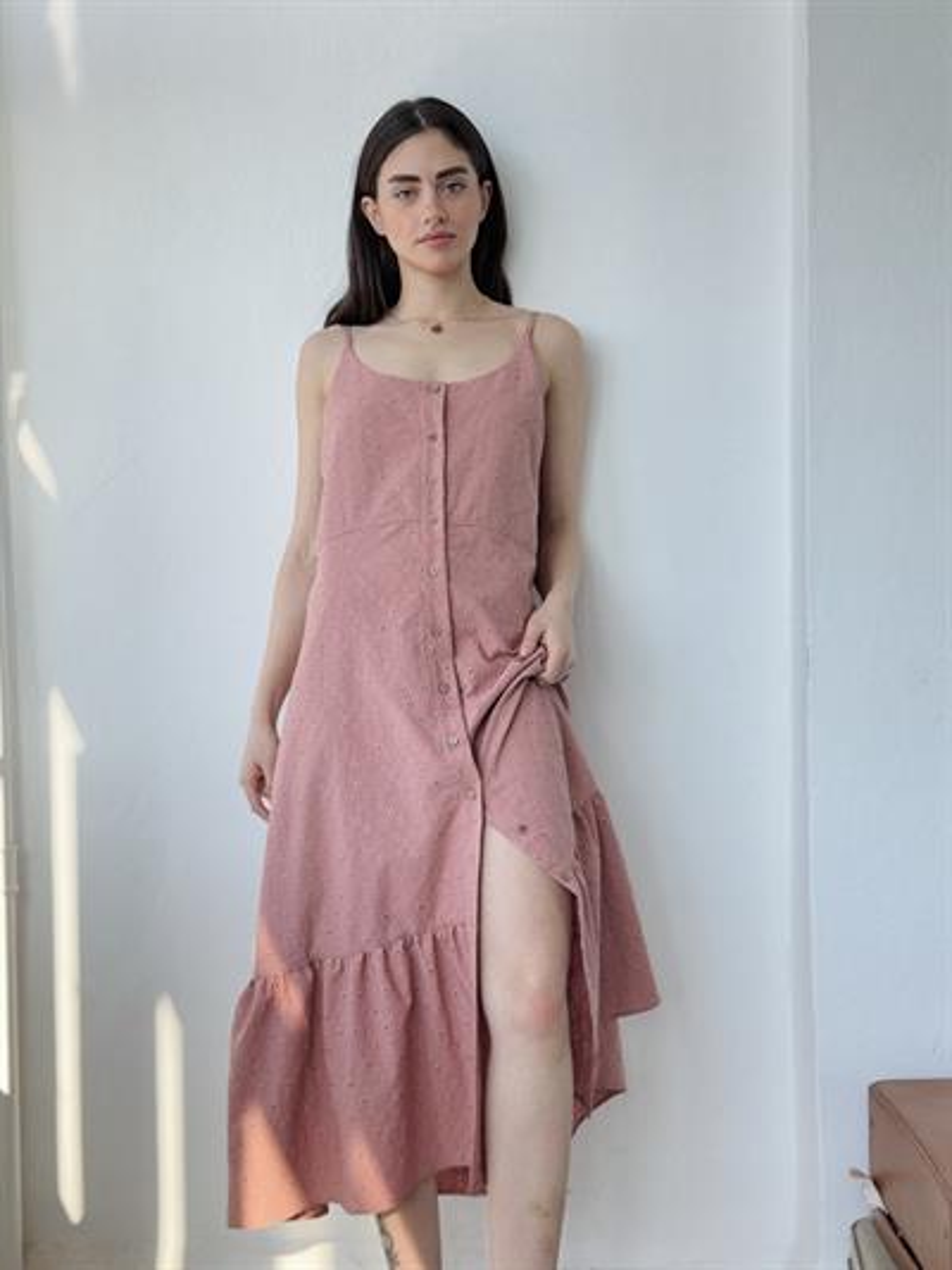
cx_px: 476
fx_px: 1759
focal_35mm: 48
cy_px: 635
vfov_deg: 39.6
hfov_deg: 30.3
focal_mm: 6.76
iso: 64
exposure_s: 1/334
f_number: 1.78
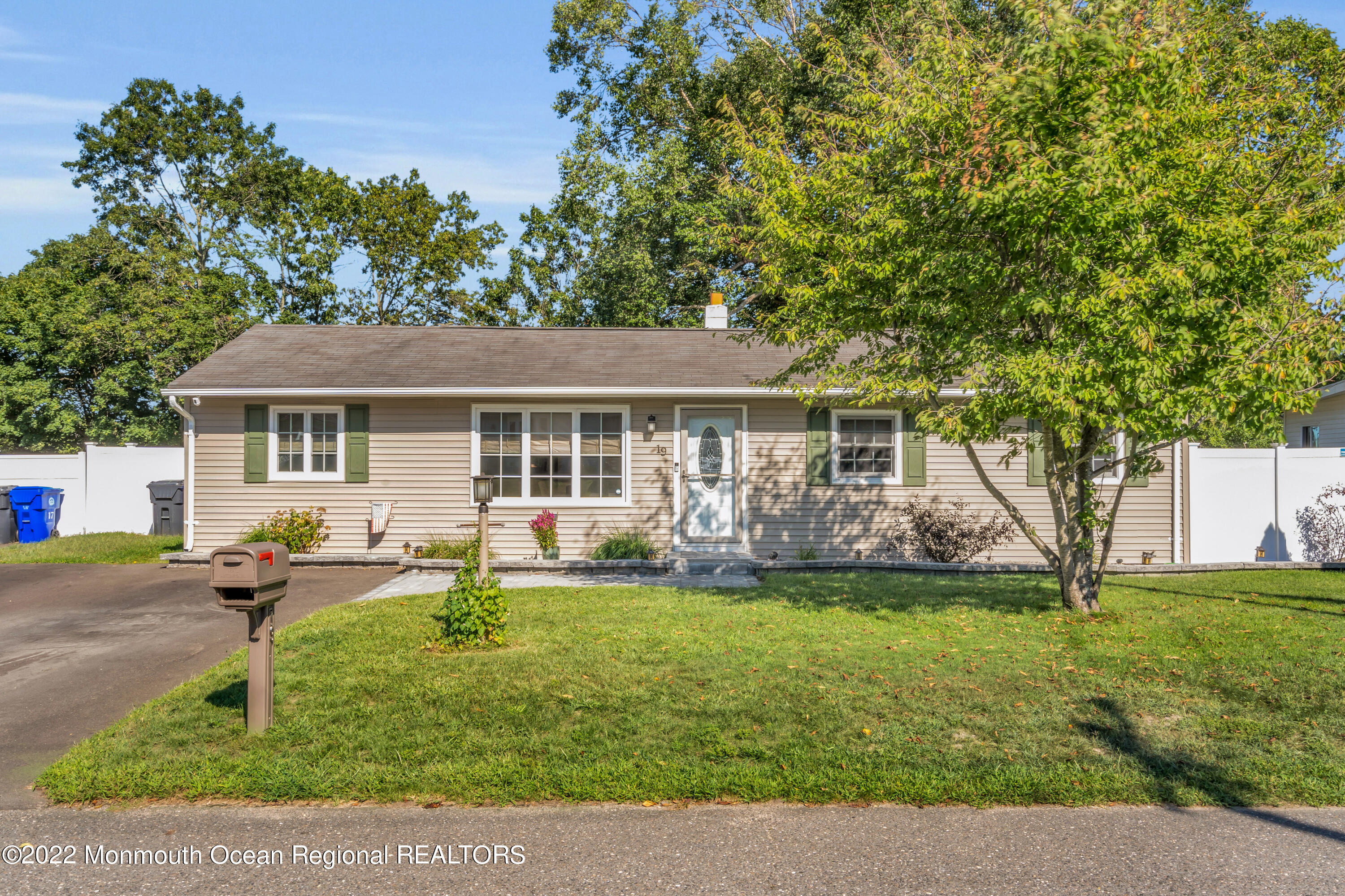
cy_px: 448
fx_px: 1121
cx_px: 672
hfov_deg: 61.9
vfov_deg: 43.6
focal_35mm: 30
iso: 200
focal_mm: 30
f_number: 16
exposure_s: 1/10
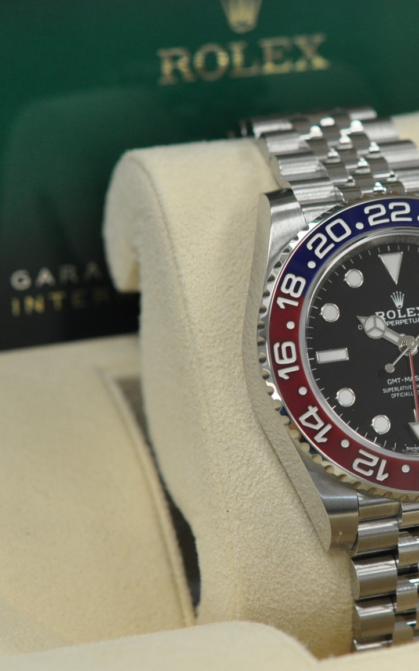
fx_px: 3106
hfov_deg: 7.7
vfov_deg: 12.3
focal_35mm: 170
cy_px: 326
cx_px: 422
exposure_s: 1/125
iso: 800
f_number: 5.6
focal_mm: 60
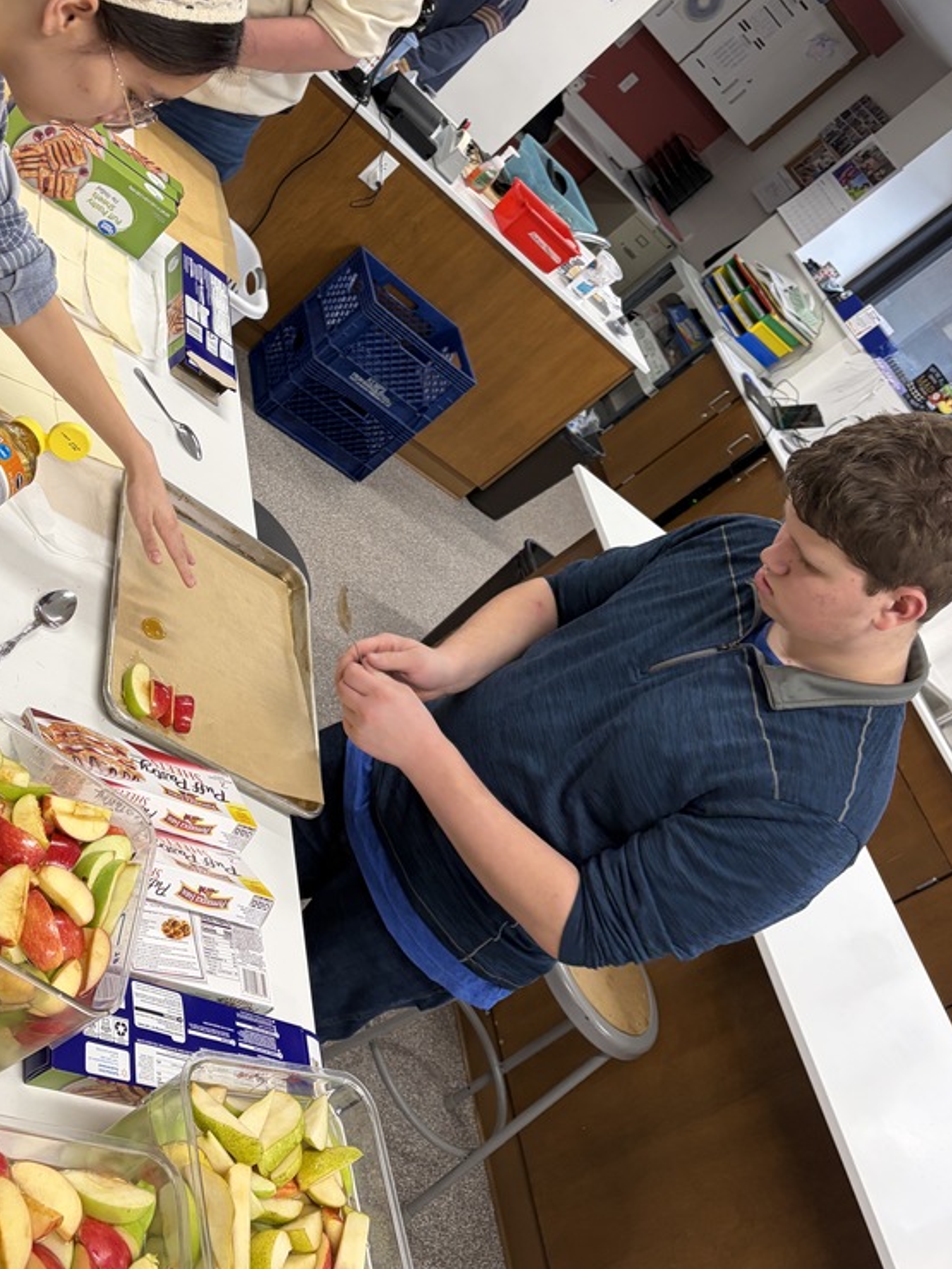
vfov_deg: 51.3
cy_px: 574
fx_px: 1320
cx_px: 346
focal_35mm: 36
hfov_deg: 39.3
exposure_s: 1/100
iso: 125
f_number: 1.6
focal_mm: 5.96
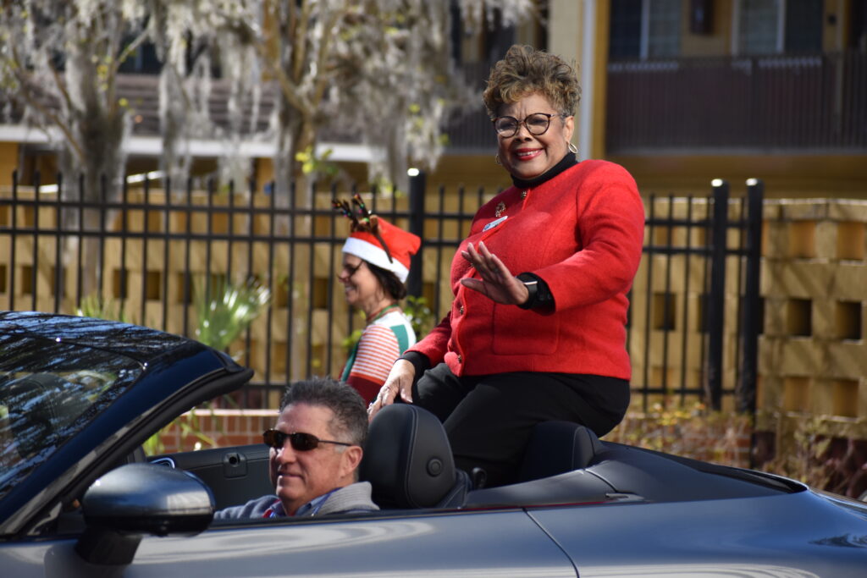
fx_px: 5058
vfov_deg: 6.5
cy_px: 289
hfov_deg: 9.8
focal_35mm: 210
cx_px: 434
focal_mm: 140
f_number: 5
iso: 400
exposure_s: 1/1000
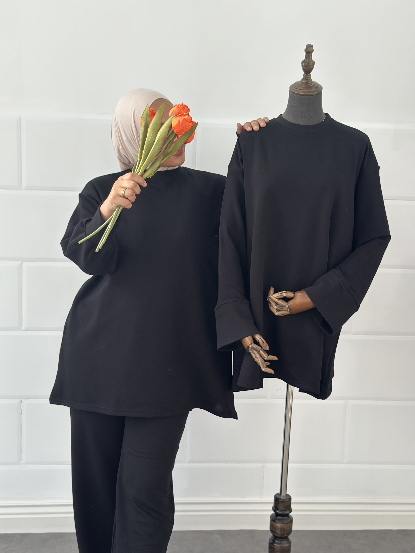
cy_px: 276
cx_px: 208
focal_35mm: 48
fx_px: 767
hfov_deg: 30.3
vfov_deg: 39.7
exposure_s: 1/390
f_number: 1.78
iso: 80
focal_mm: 6.86
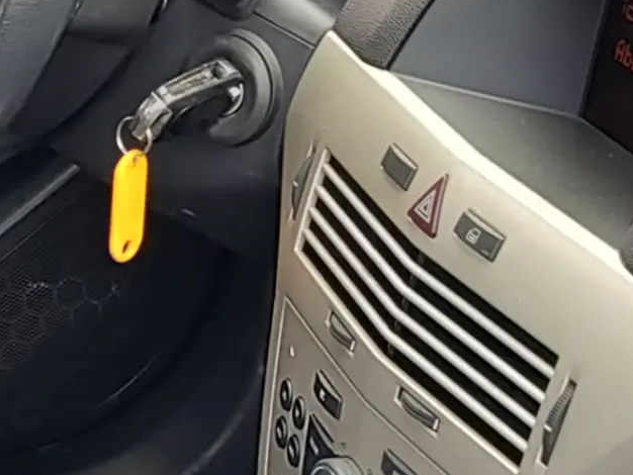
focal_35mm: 134
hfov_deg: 14.3
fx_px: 2451
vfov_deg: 10.7
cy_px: 685
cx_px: -97
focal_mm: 5.56
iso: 100
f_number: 1.8
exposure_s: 1/132
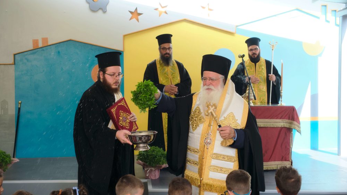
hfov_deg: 45.5
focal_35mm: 45
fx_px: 414
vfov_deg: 26.5
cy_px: 107
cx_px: 175
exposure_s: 1/280
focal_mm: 28.3
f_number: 3.6
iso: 500
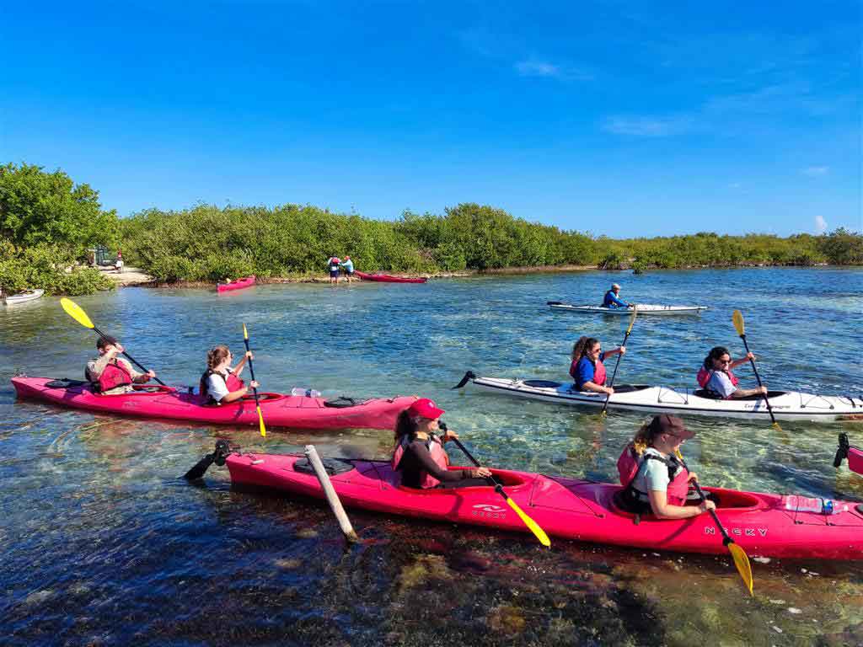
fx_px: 623
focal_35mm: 25
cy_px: 324
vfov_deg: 54.9
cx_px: 432
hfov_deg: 69.4
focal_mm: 4.71
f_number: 1.79
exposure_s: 1/1287
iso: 50
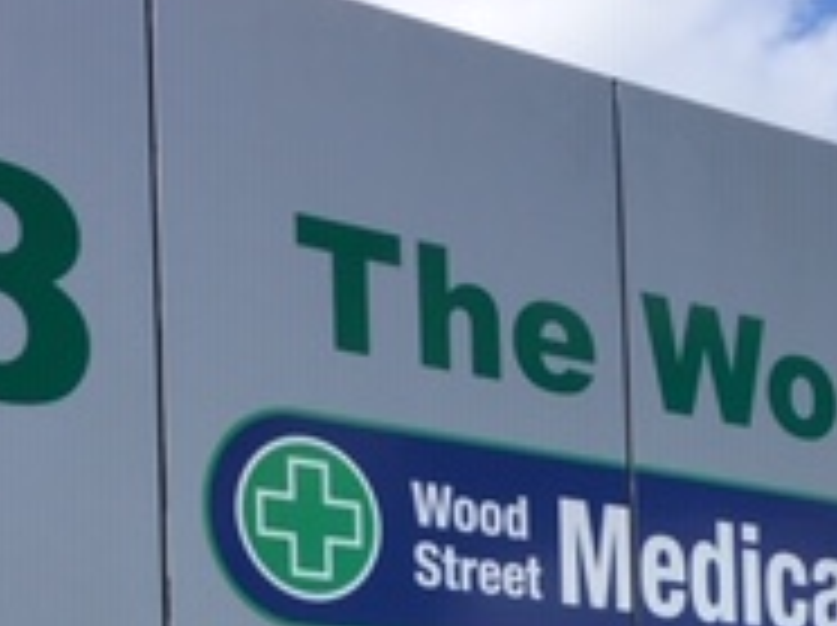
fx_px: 2415
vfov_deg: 13.9
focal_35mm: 100
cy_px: 932
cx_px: 778
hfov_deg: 19.3
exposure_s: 1/1241
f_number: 2.2
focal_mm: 4.15
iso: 25
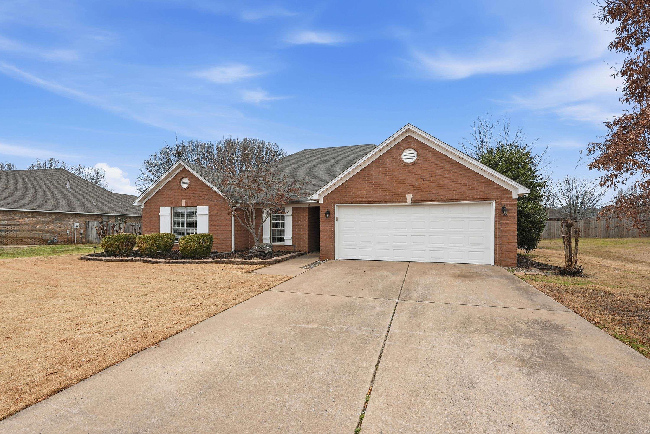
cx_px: 325
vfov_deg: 73.8
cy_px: 217
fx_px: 289
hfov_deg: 96.7
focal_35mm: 16
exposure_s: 1/800
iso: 250
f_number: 9
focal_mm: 16
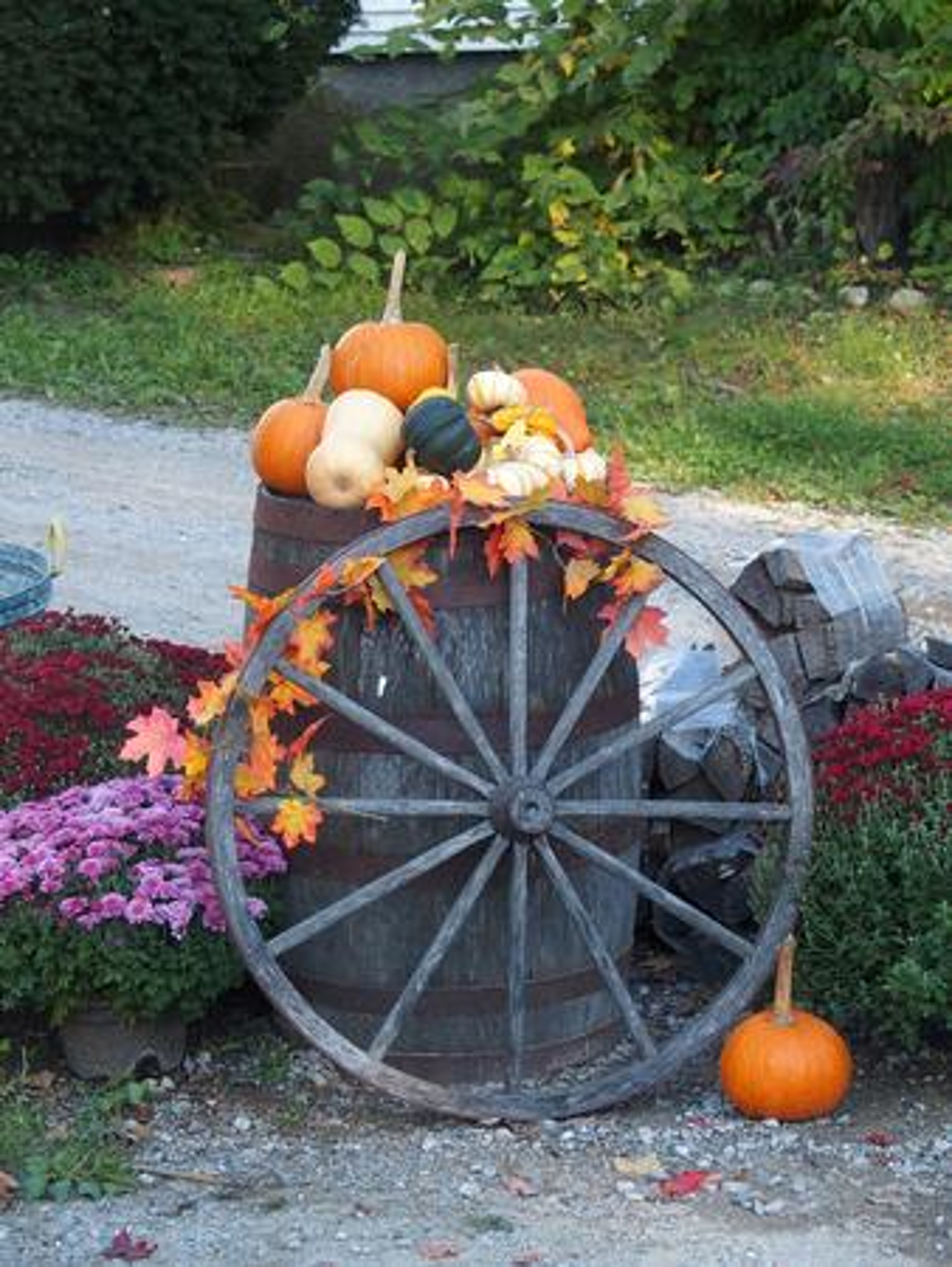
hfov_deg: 14.8
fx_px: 3663
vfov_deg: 19.6
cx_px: 476
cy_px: 634
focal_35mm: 100
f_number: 2.8
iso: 125
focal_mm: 21.2
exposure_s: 1/200
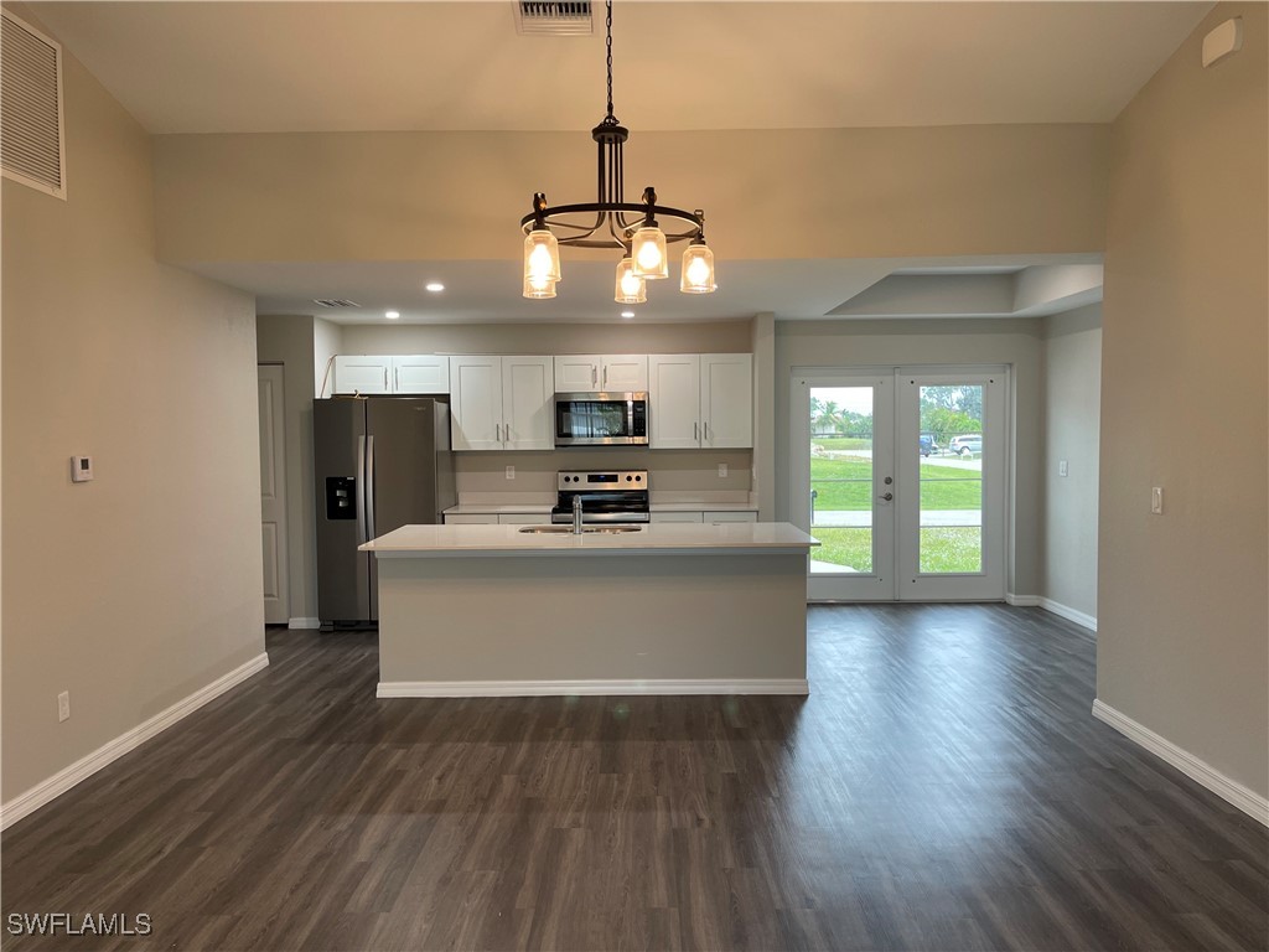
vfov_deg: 53.1
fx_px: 953
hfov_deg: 67.3
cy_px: 476
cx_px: 634
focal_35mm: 26
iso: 64
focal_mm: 5.1
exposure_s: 1/60
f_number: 1.6
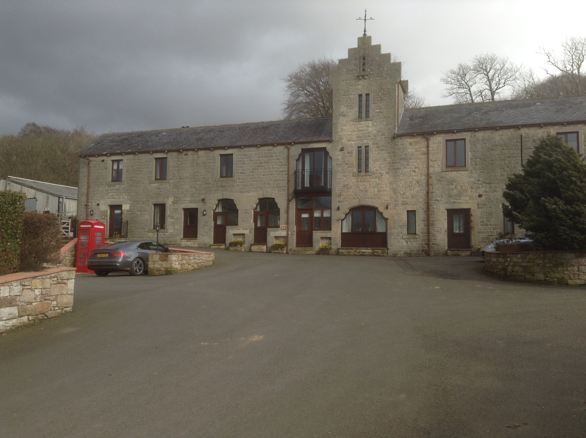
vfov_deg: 42.8
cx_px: 293
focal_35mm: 33
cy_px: 219
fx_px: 558
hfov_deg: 55.4
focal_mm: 3.3
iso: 25
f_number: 2.4
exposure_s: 1/280
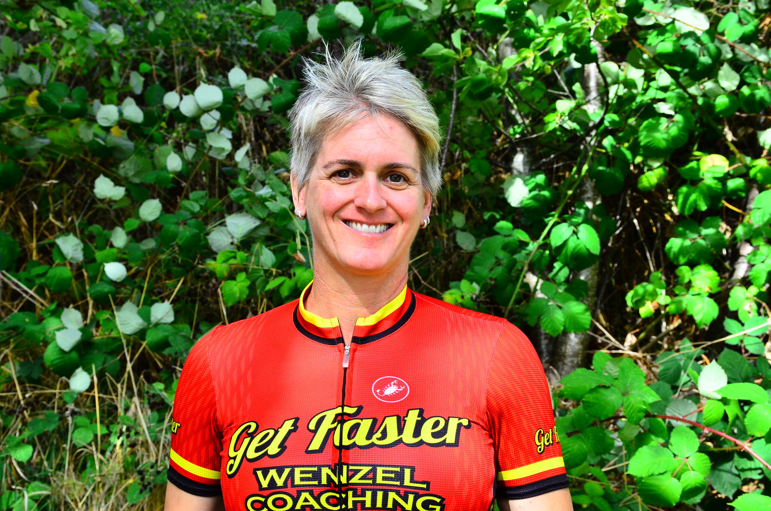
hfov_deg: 29.9
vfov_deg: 20.1
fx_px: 1443
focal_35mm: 68
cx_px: 386
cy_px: 256
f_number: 9.5
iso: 800
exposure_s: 1/350
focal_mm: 45
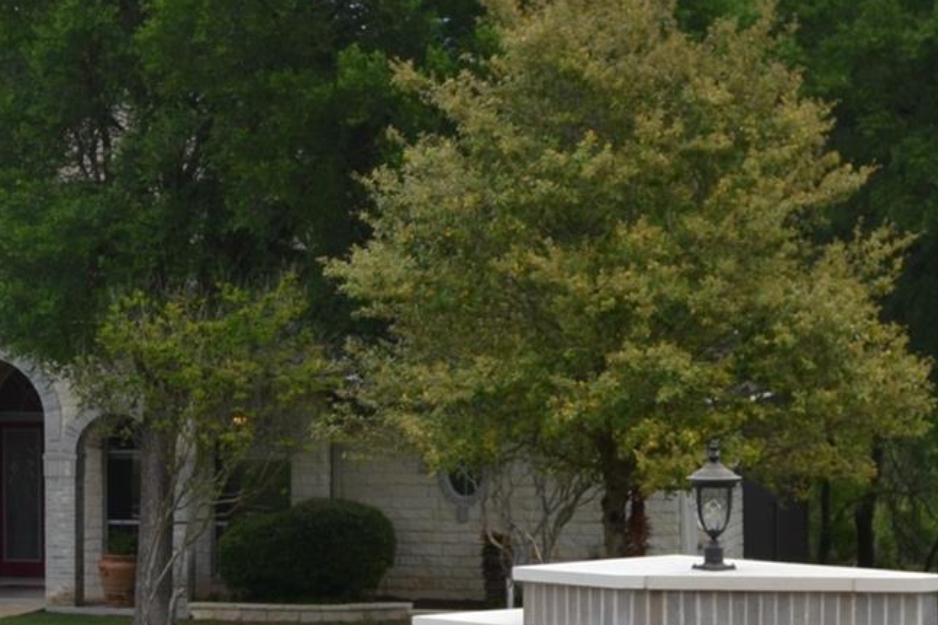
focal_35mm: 133
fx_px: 3464
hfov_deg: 14.9
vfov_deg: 10.3
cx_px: -161
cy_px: 373
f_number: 7.1
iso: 100
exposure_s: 1/200
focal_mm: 28
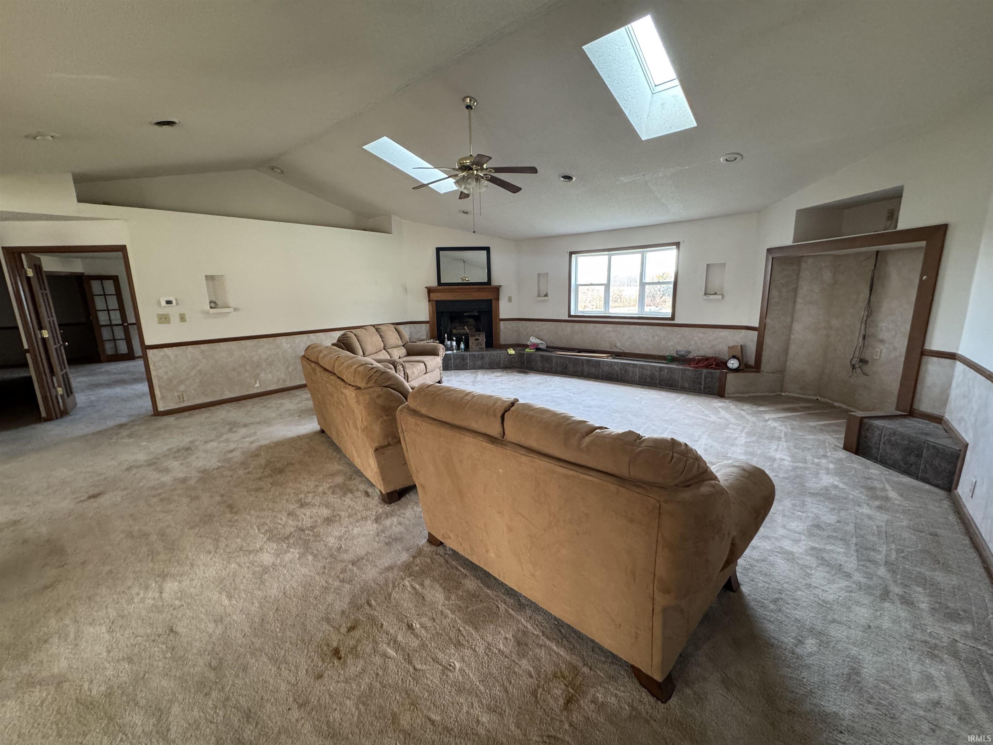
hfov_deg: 102.1
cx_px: 496
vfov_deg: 85.7
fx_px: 402
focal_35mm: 14
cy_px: 372
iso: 320
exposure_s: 1/60
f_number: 2.2
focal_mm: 2.22
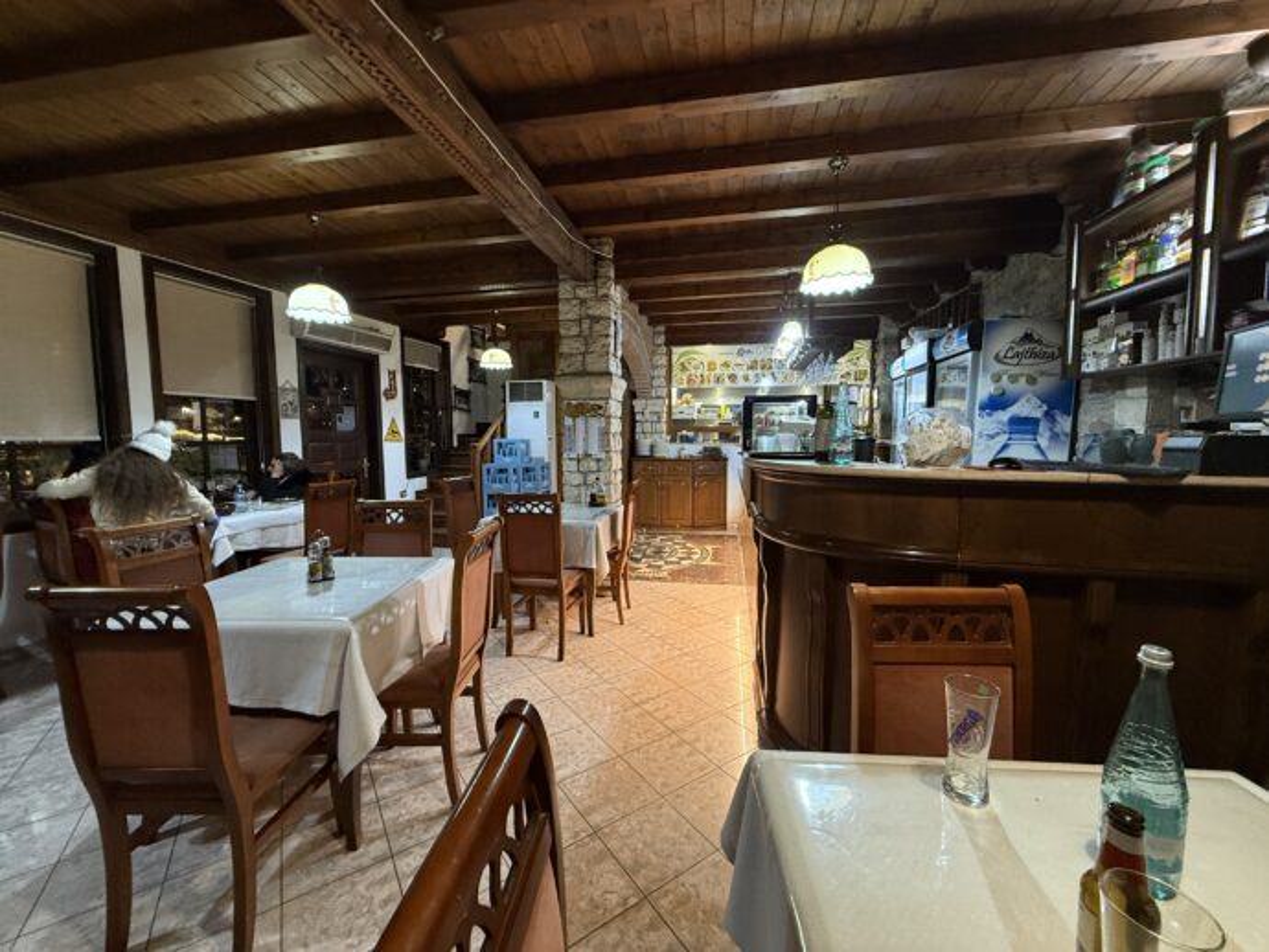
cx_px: 634
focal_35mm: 14
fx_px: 513
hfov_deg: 102.0
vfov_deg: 85.7
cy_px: 476
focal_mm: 2.22
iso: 320
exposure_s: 1/50
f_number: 2.2
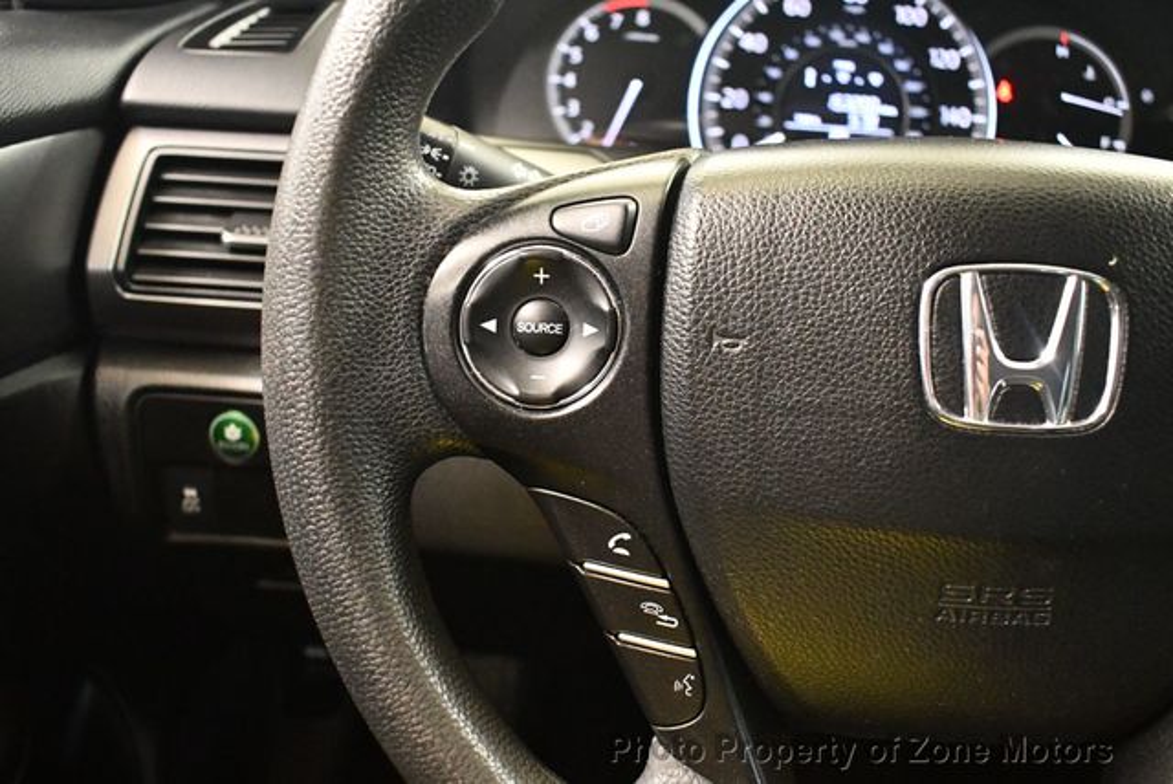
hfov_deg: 53.1
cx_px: 586
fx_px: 1174
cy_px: 392
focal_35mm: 36
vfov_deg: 36.9
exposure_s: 1/60
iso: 6400
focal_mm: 18
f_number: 3.5
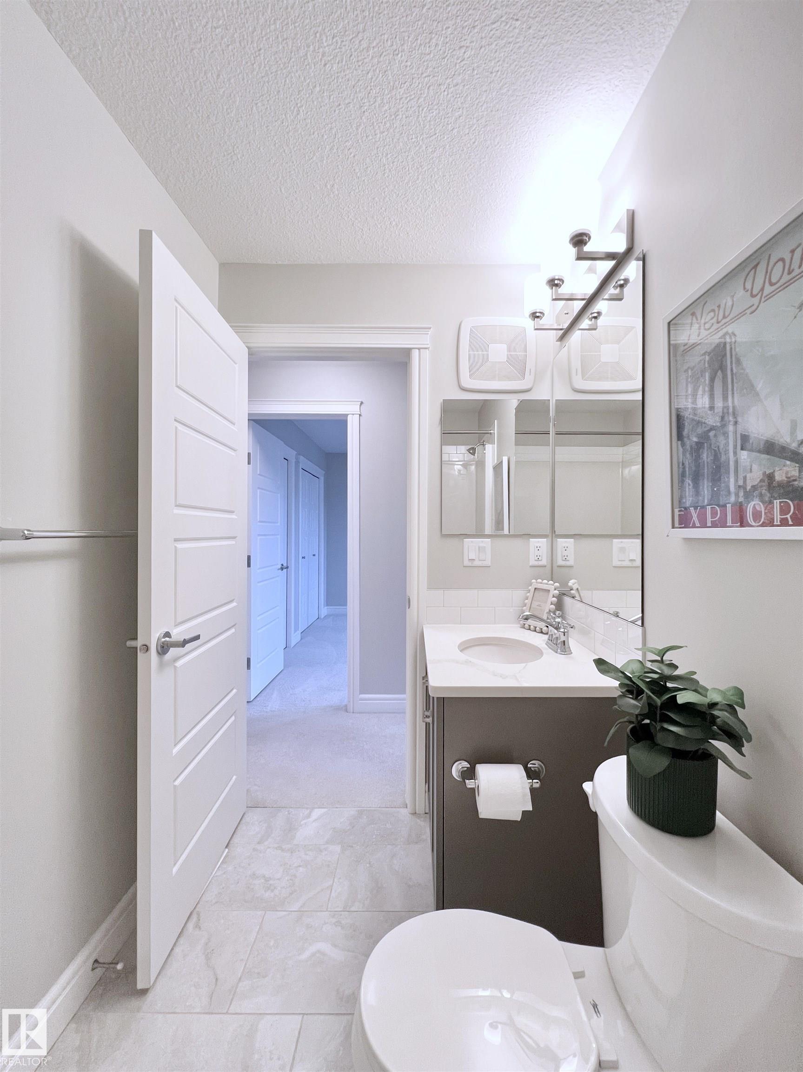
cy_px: 536
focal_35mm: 13
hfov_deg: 89.9
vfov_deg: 106.2
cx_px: 402
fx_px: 402
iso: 160
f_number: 1.8
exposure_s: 1/120
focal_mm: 1.57
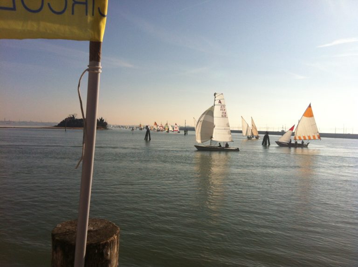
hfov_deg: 52.7
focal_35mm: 35
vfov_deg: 40.6
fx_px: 362
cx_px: 179
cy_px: 134
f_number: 2.8
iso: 80
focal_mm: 3.85
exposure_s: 1/4309
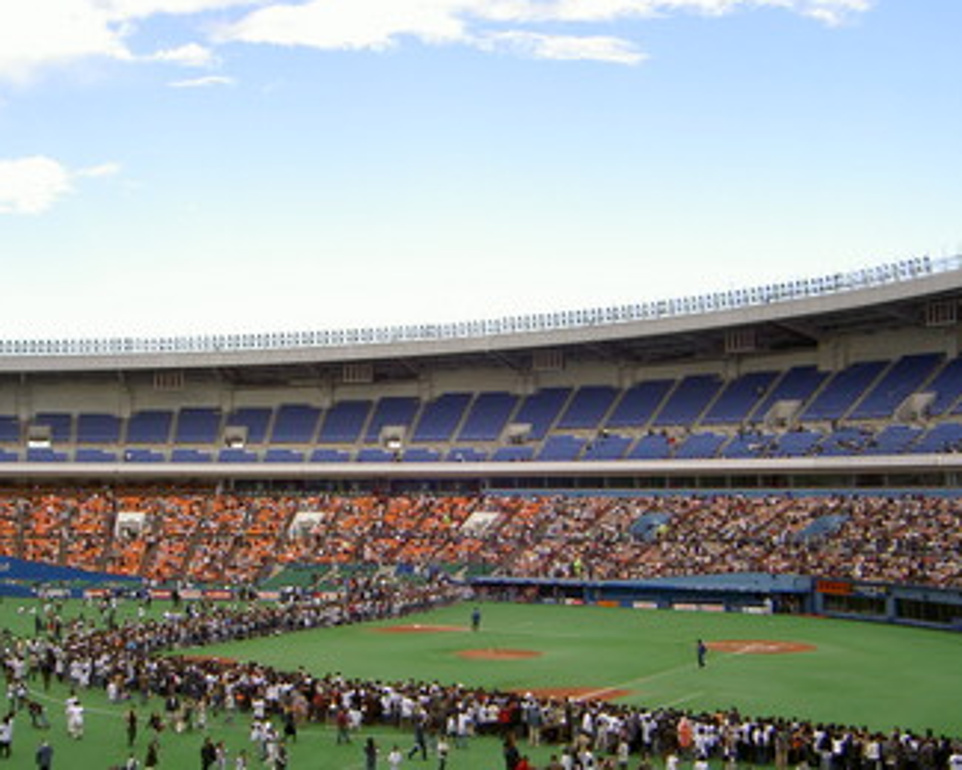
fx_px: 1310
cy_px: 441
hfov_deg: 40.3
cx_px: 488
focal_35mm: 46
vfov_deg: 32.7
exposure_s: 1/125
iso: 50
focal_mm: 5.6
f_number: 4.7
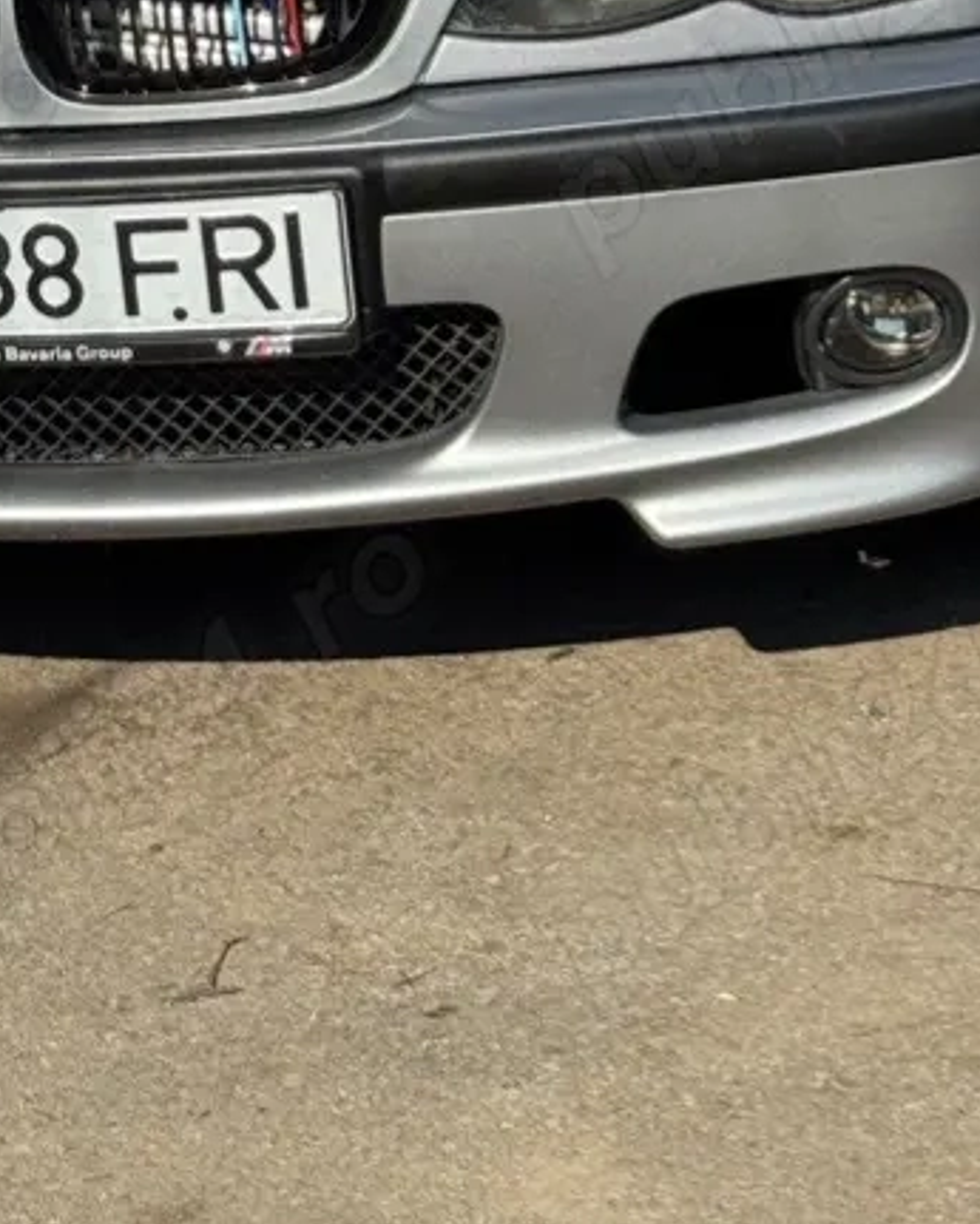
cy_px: 131
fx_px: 5255
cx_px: 310
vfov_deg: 13.2
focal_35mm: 145
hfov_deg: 10.6
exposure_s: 1/3610
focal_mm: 6.76
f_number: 1.78
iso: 64
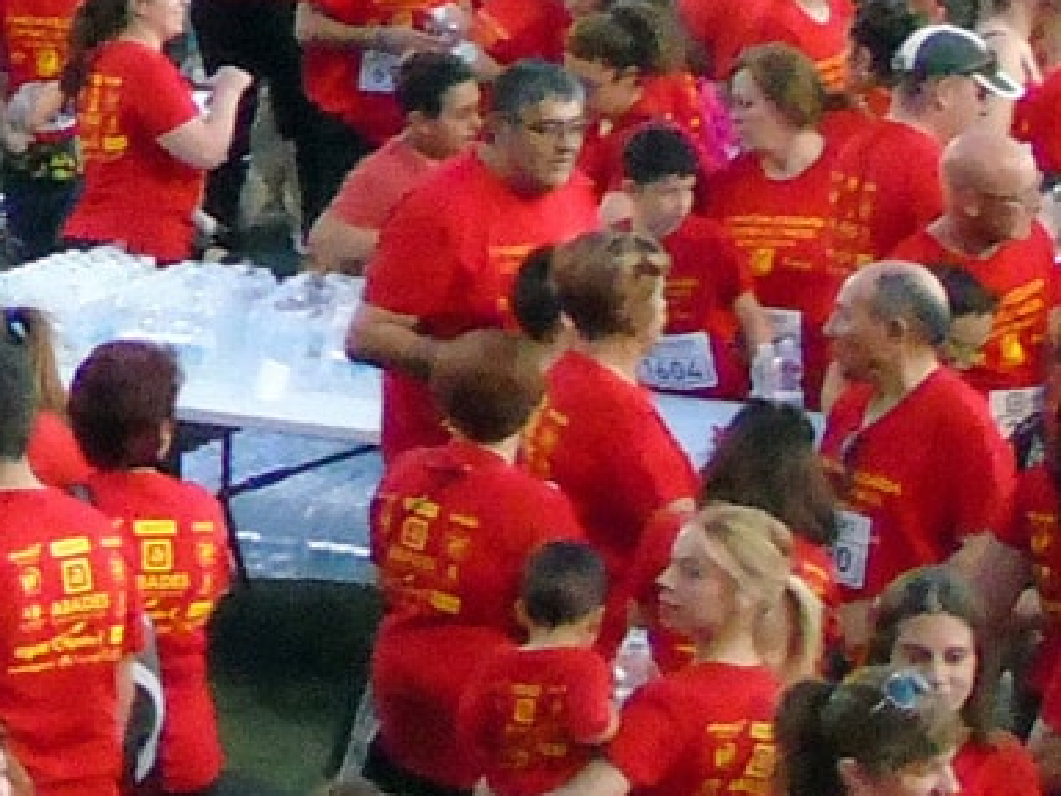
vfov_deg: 6.2
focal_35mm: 236
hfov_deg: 7.8
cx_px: -1399
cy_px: -357
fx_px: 7234
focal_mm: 8.2
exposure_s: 1/50
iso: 1000
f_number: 4.1
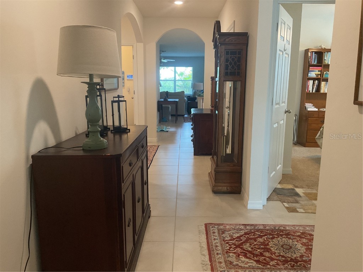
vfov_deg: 48.2
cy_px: 136
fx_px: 304
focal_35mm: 29
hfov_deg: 61.7
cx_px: 182
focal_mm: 3
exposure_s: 1/60
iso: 64
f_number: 1.8
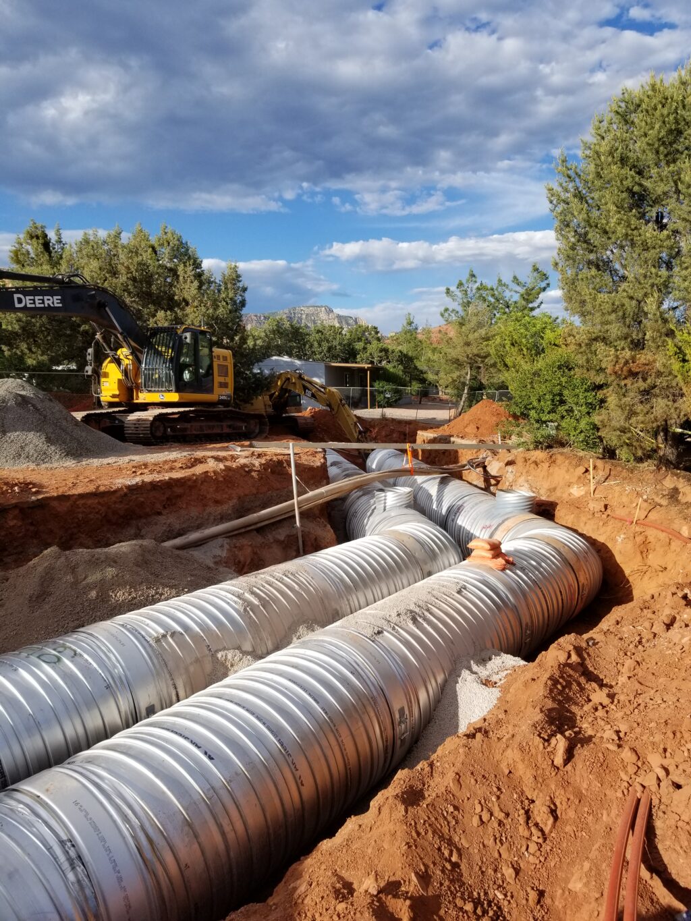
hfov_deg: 53.1
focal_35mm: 26
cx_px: 346
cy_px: 460
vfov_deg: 67.3
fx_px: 692
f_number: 1.7
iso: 50
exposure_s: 1/2056
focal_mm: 4.25
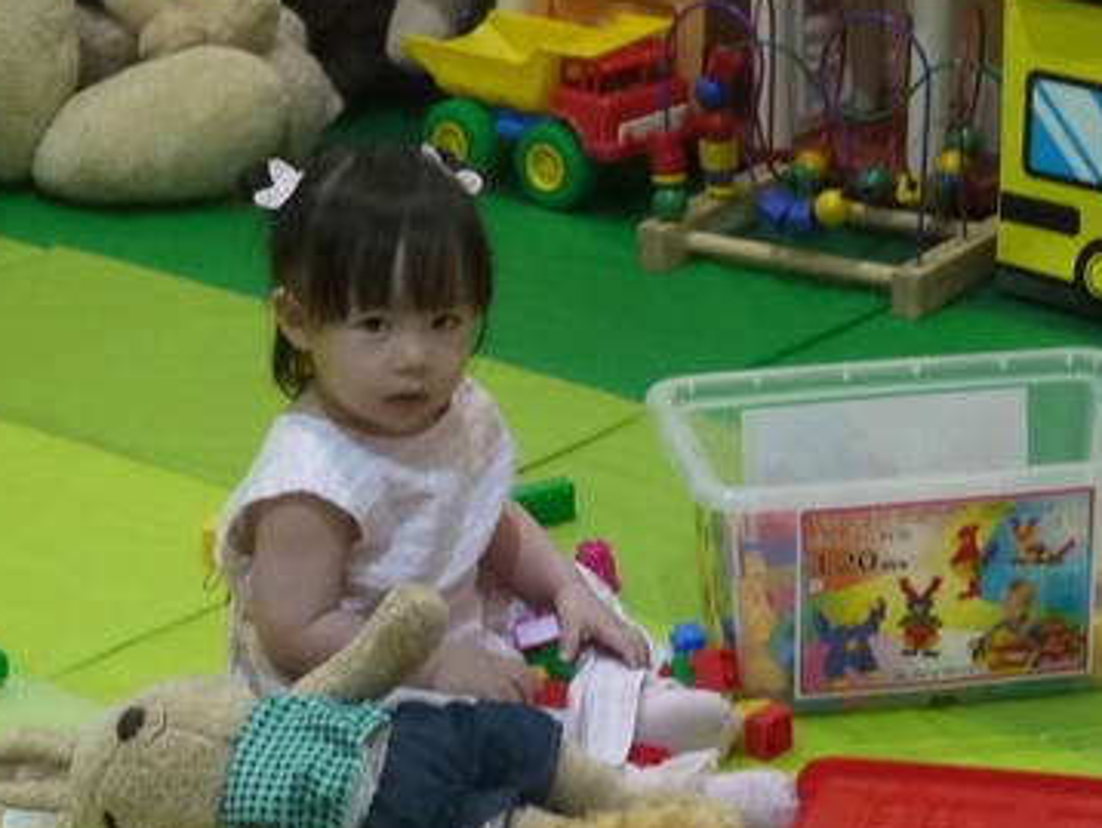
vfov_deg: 11.1
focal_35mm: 134
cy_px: 360
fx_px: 4269
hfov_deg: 14.7
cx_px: 671
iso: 800
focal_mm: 20
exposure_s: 1/60
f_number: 1.7
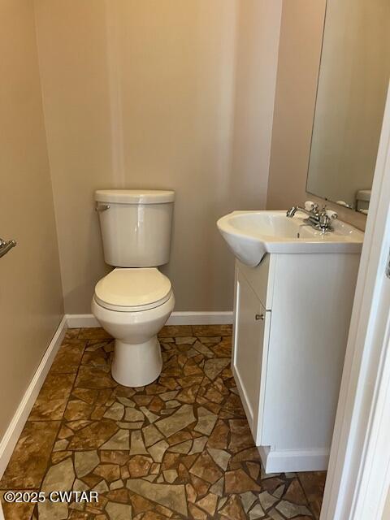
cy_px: 260
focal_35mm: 26
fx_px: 391
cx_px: 195
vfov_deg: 67.3
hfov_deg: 53.1
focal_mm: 4.2
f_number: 1.6
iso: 200
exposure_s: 1/60
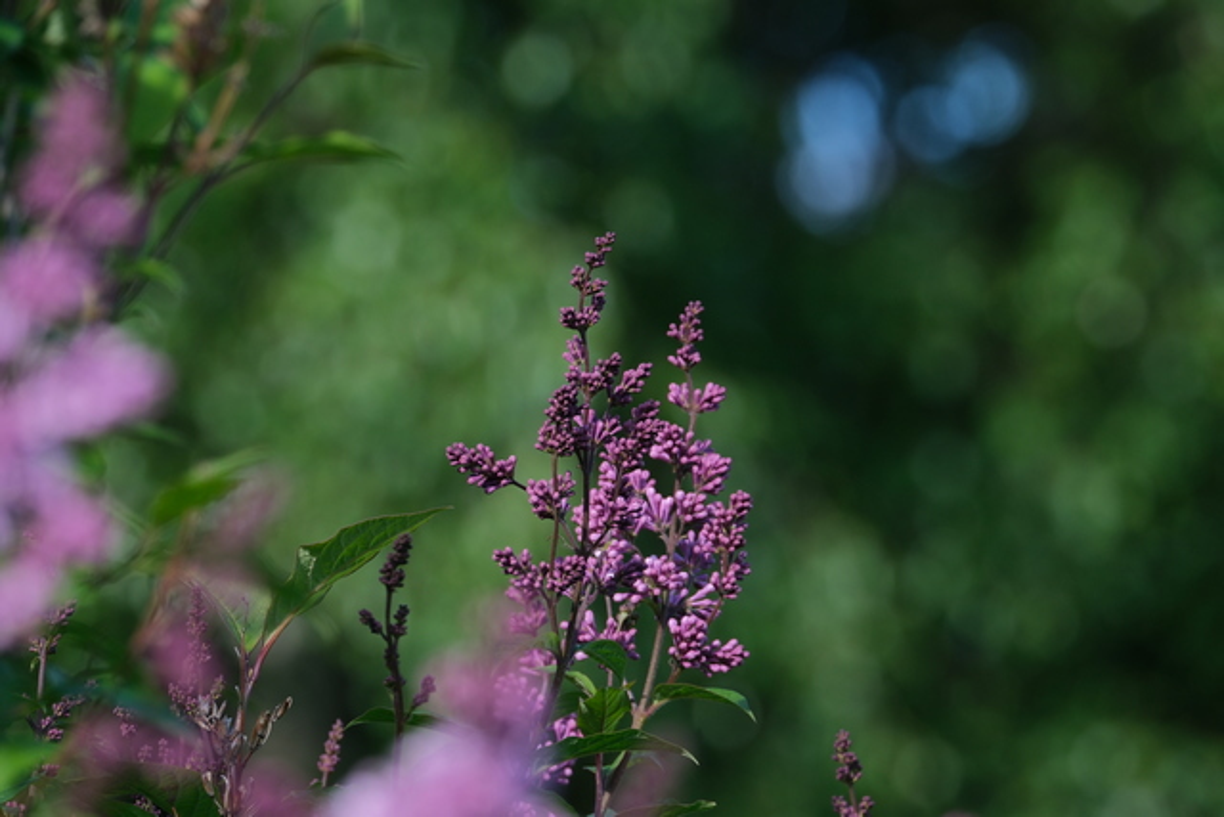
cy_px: 408
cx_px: 612
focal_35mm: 491
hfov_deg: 4.2
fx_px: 16697
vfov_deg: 2.8
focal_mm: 327.6
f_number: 7.1
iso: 250
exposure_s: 1/200
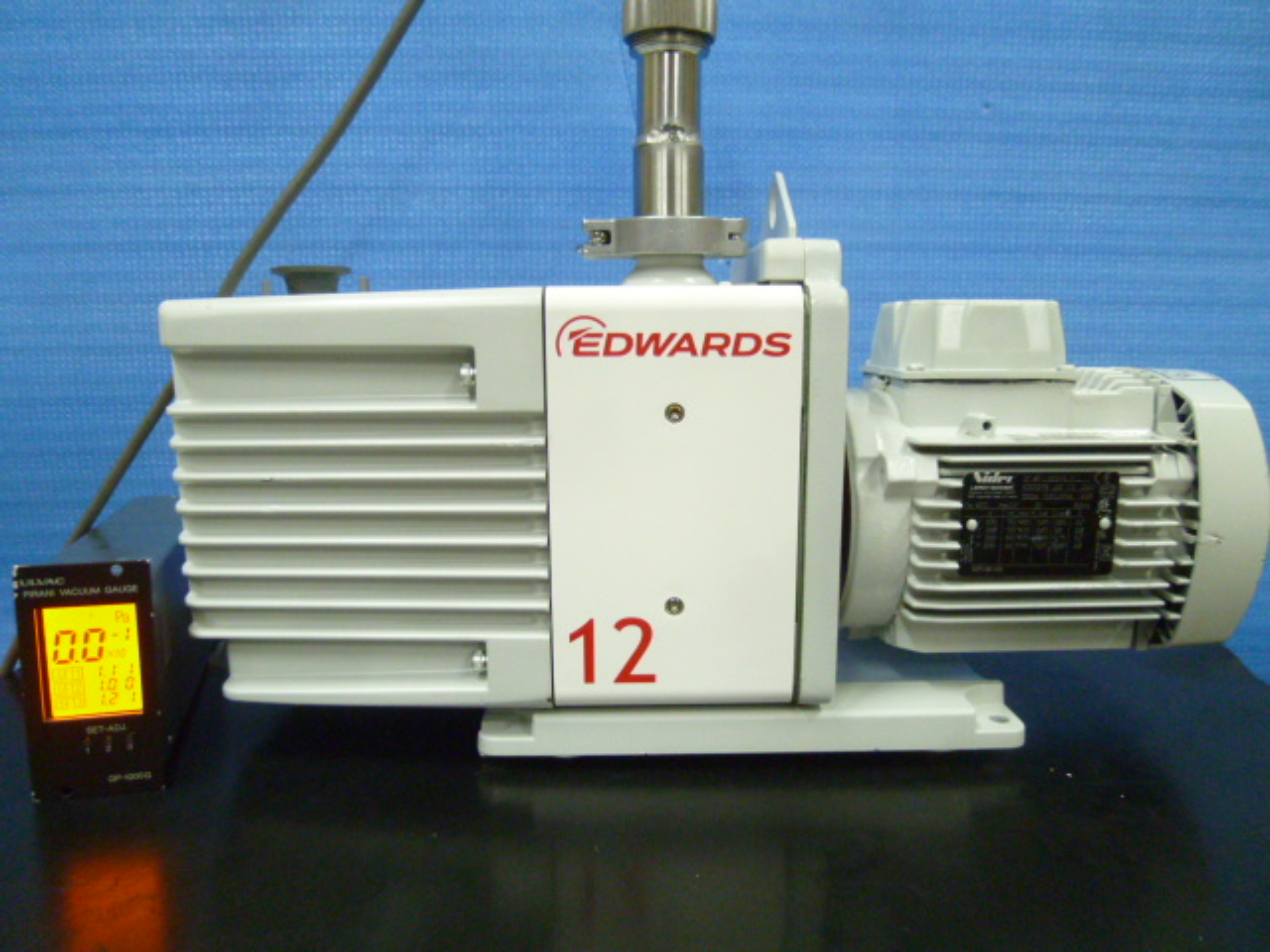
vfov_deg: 56.8
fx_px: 881
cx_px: 635
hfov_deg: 71.6
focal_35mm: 24
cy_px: 476
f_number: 2.2
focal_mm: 4.3
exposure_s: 1/25
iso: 400
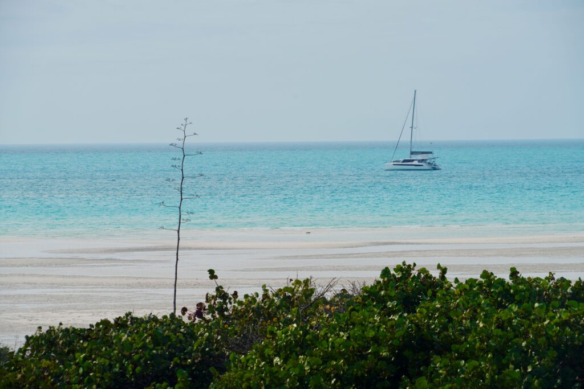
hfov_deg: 12.6
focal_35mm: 163
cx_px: 292
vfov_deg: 8.4
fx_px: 2644
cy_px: 194
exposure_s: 1/320
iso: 100
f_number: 9
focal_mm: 163
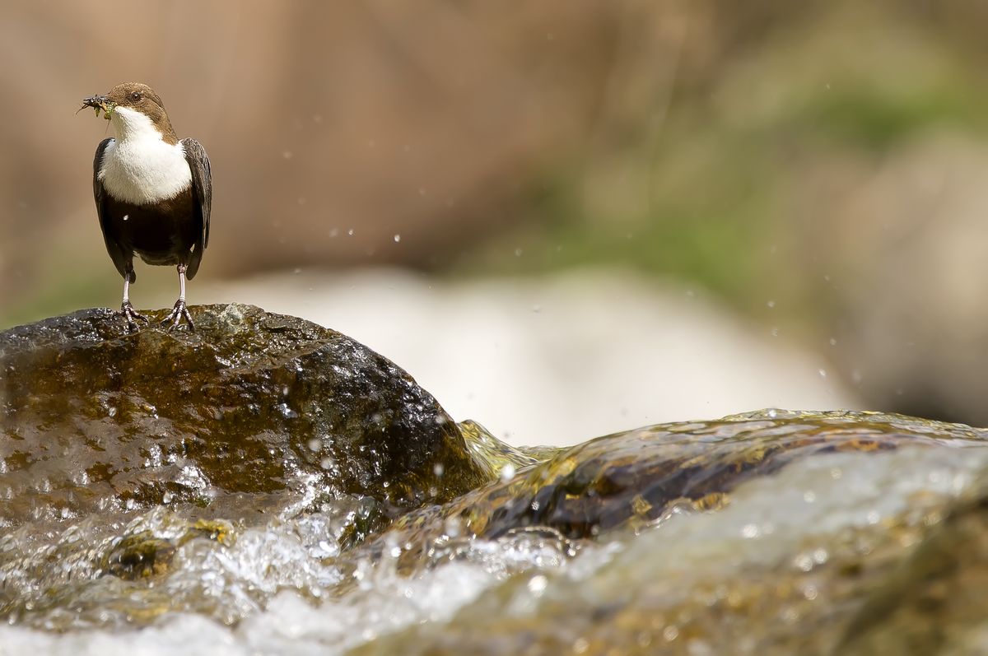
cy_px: 328
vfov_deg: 2.3
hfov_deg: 3.4
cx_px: 494
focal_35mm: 600
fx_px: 16446
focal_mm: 400
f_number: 5.6
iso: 200
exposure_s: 1/500
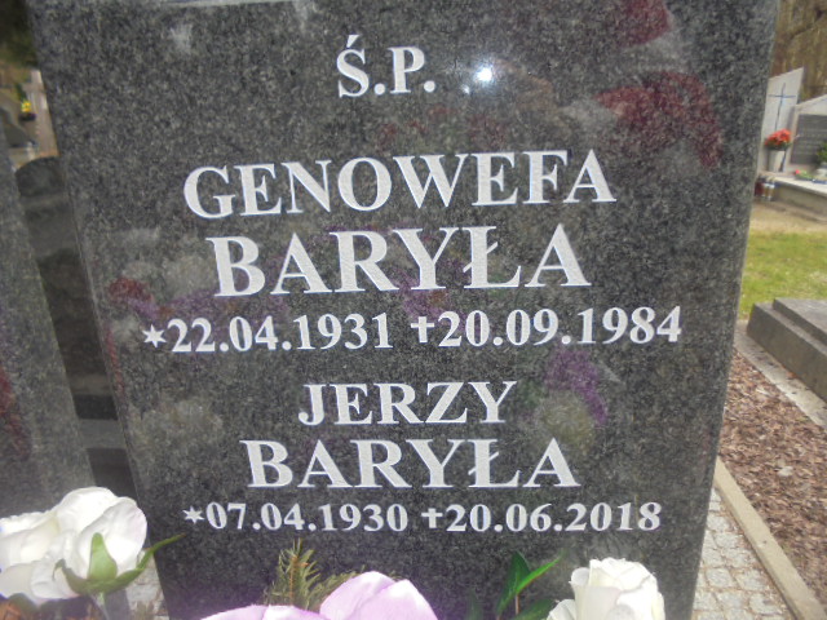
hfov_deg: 67.3
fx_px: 621
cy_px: 310
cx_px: 414
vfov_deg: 53.1
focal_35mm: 26
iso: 100
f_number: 3.5
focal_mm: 4.6
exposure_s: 1/160
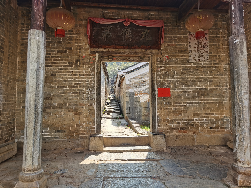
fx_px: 196
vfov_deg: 51.4
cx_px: 126
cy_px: 94
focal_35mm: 27
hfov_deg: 65.3
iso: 50
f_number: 1.6
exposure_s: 1/1134
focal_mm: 5.56
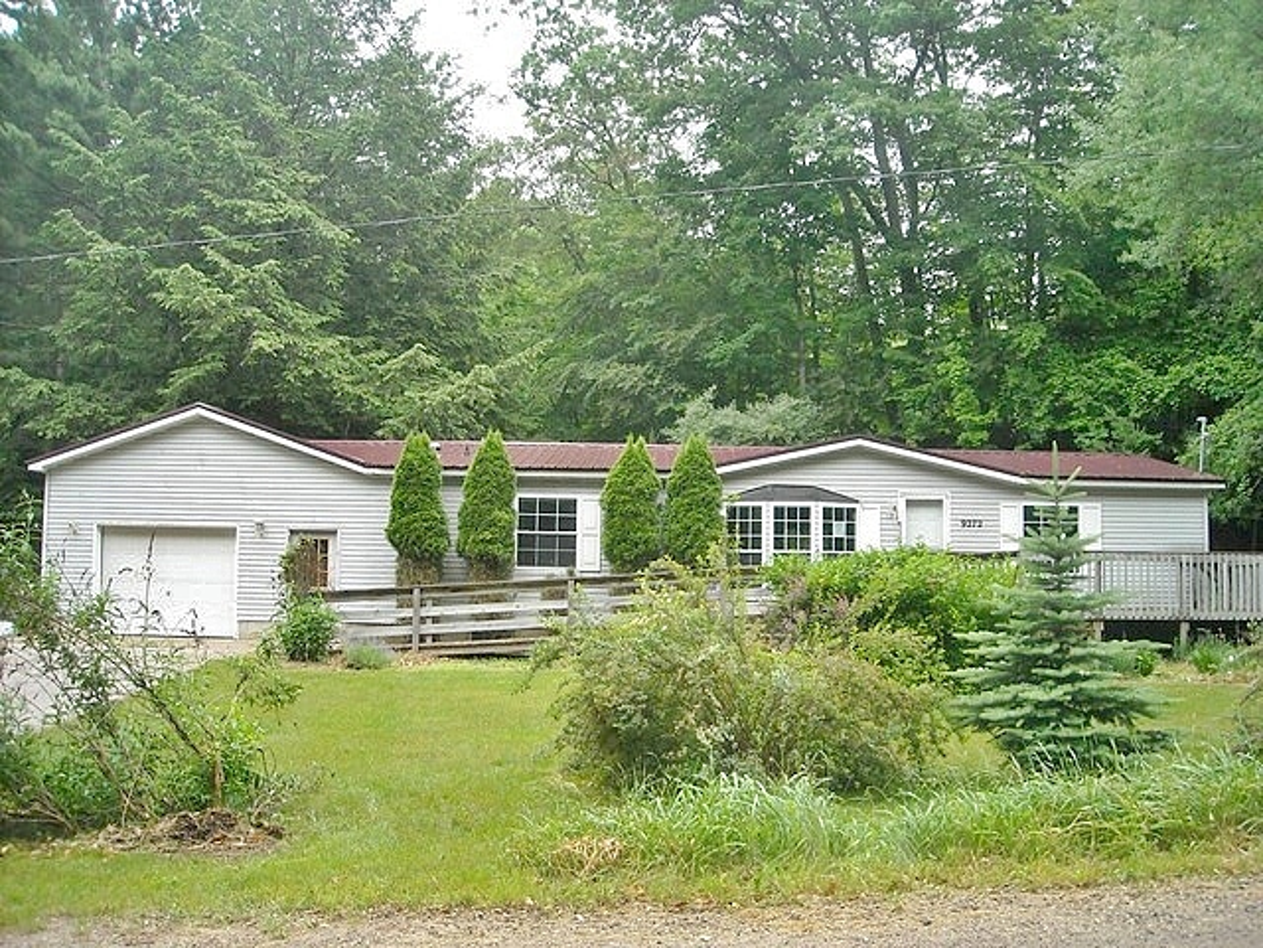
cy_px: 474
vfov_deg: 40.7
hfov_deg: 52.6
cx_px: 632
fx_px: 1277
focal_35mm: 35
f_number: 2.8
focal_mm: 5.7
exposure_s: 1/60
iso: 270
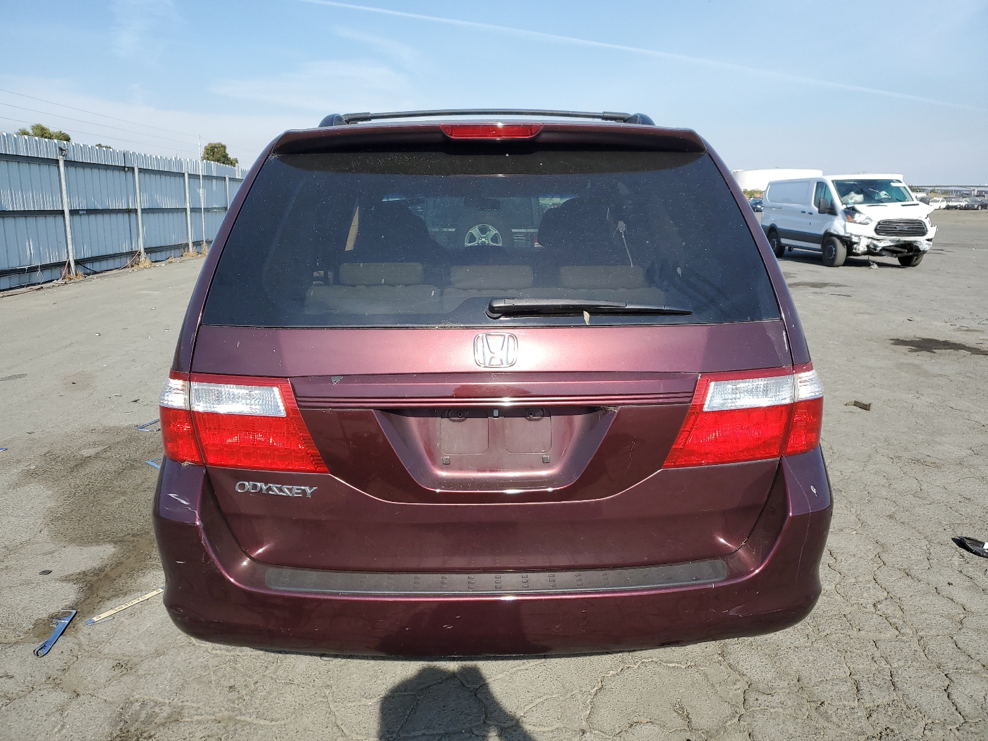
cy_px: 370
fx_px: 742
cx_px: 494
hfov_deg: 67.3
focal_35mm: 26
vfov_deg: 53.1
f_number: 1.5
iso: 50
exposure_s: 1/2500
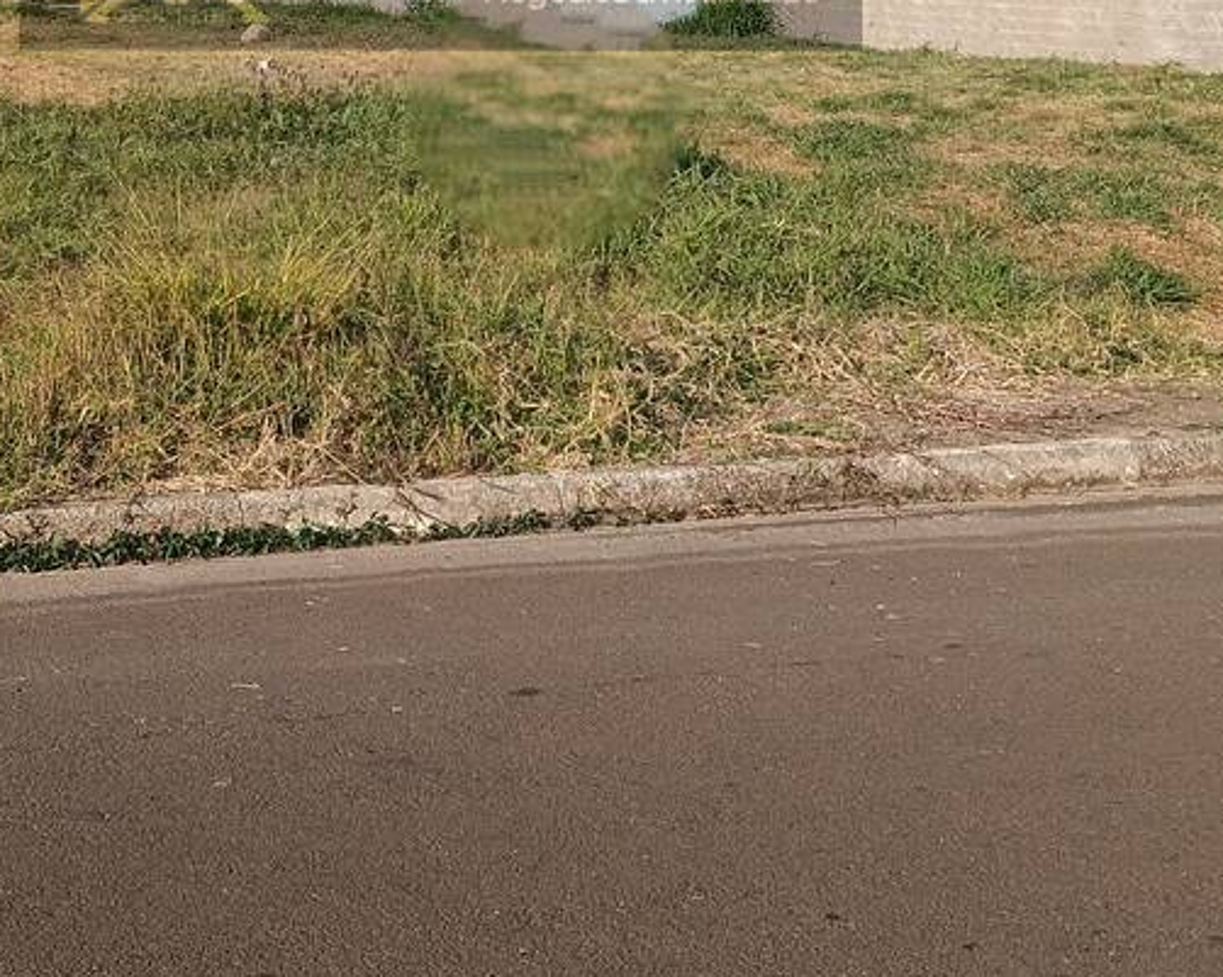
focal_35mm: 70
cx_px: 439
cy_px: -76
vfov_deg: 20.9
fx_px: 2532
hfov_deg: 27.0
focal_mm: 4.71
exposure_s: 1/449
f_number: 1.7
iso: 50
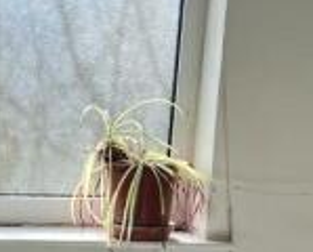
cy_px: 285
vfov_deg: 15.2
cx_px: -167
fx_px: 920
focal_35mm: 99
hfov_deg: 17.3
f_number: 1.5
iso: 50
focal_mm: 5.7
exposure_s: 1/1311
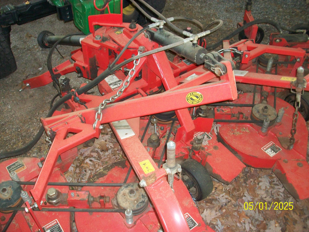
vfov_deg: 41.8
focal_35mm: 34
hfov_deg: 54.0
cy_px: 116
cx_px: 154
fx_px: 304
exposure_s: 1/60
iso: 160
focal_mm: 5.7
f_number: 2.8
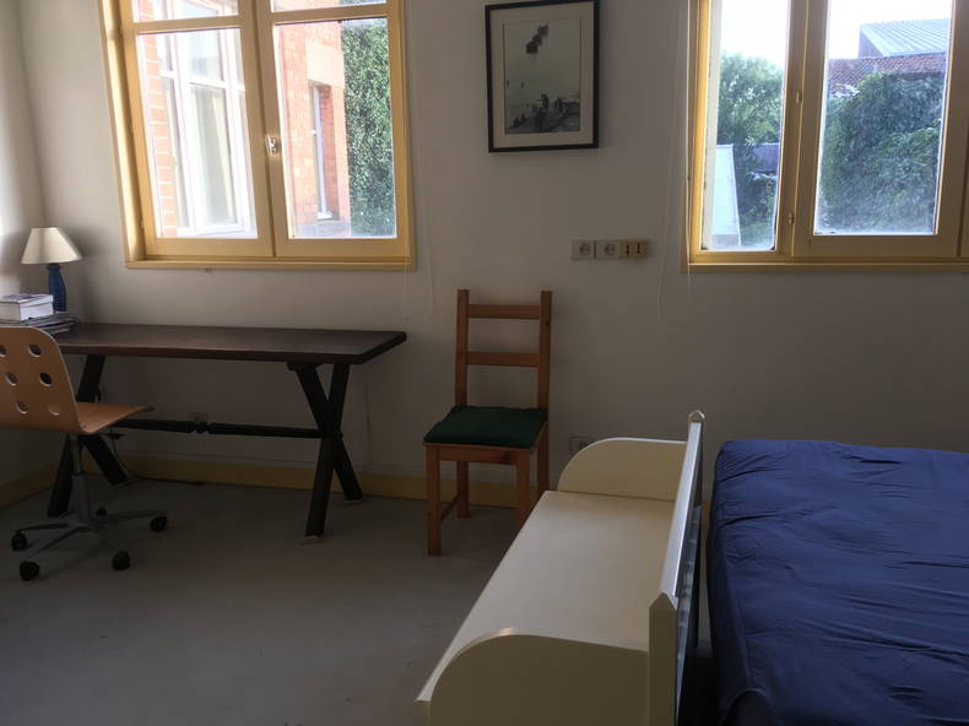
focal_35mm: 29
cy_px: 363
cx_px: 484
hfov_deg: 61.7
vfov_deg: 48.2
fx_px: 812
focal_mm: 4.15
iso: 40
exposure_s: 1/100
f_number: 2.2
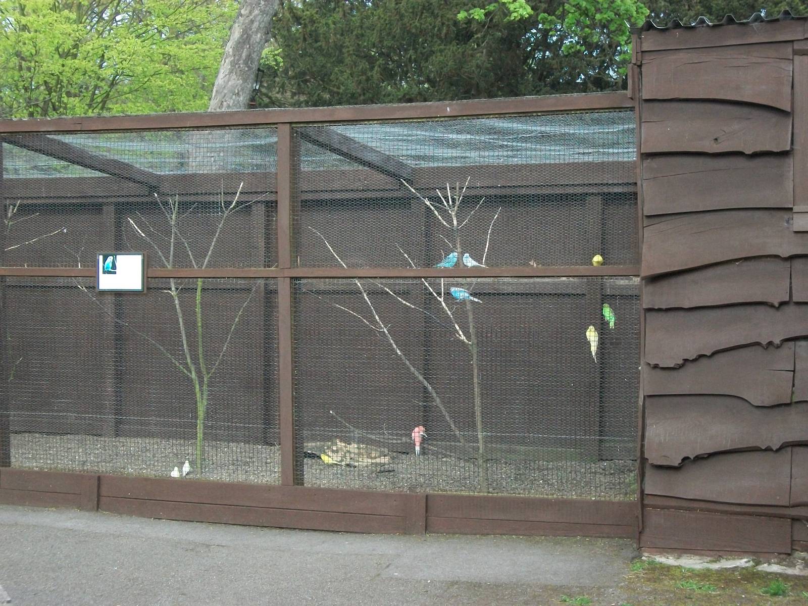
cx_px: 404
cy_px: 303
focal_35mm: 62
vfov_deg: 23.7
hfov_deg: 31.2
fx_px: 1447
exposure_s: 1/500
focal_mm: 11
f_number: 4.1
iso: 365
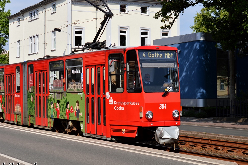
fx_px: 445
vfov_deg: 21.0
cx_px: 99
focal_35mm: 65
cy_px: 73
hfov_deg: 31.1
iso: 100
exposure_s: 1/640
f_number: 7.1
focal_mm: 35
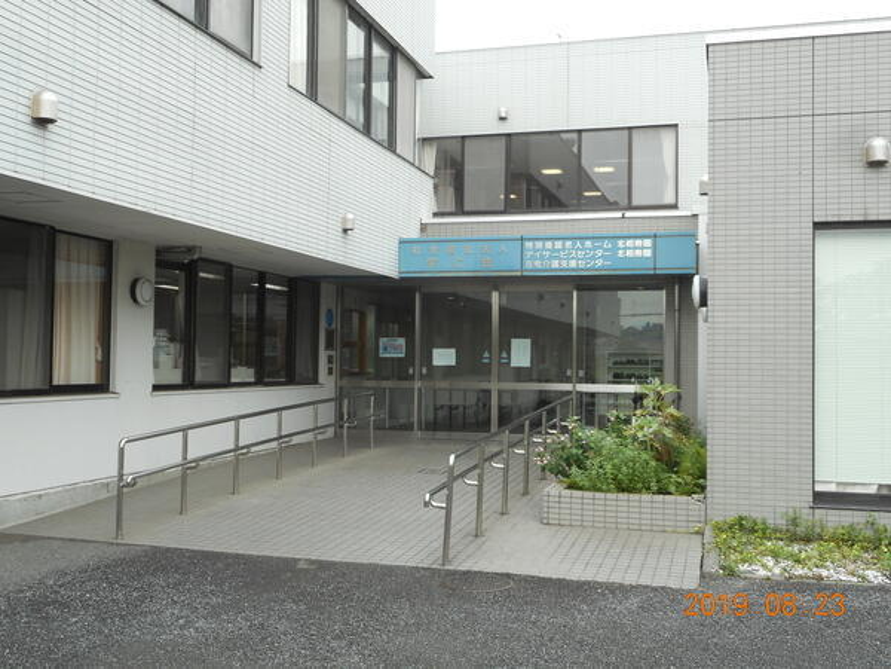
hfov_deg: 47.9
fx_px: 1004
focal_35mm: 39
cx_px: 446
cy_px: 334
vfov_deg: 36.8
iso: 80
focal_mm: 6.9
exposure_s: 1/125
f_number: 4.5
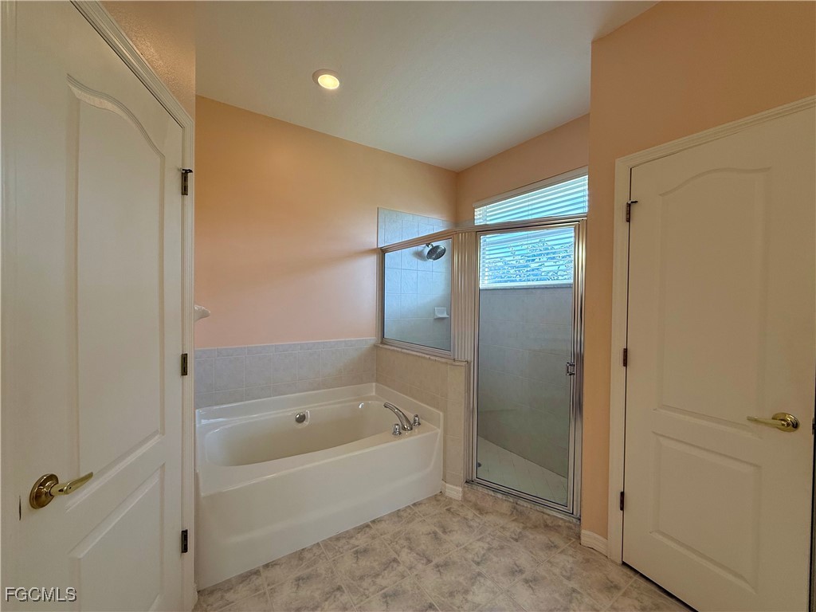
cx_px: 408
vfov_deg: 85.7
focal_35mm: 14
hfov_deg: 102.1
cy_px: 306
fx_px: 330
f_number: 2.2
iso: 80
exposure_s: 1/120
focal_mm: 2.22
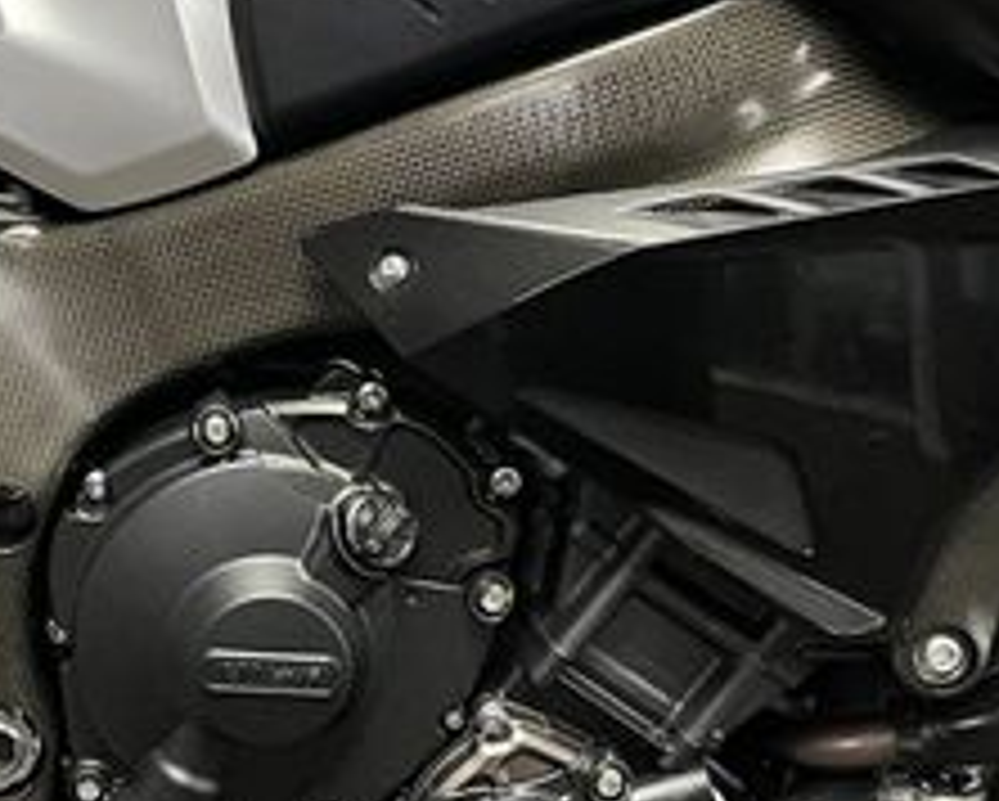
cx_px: 184
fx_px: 2160
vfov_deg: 21.0
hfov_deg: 25.5
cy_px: 328
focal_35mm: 73
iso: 250
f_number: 1.6
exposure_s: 1/50
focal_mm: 5.1
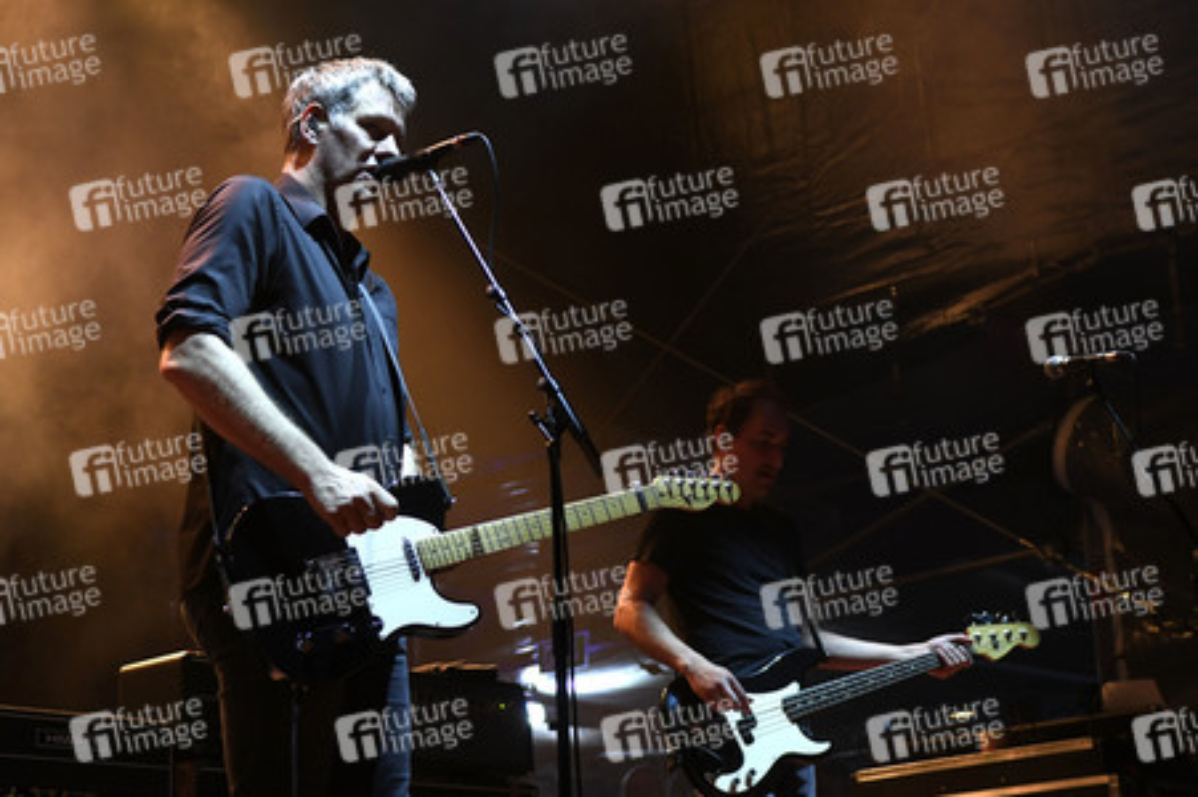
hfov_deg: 30.1
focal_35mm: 67
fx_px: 2228
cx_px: 599
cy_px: 398
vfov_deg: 20.3
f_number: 4
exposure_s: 1/160
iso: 1600
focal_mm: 45
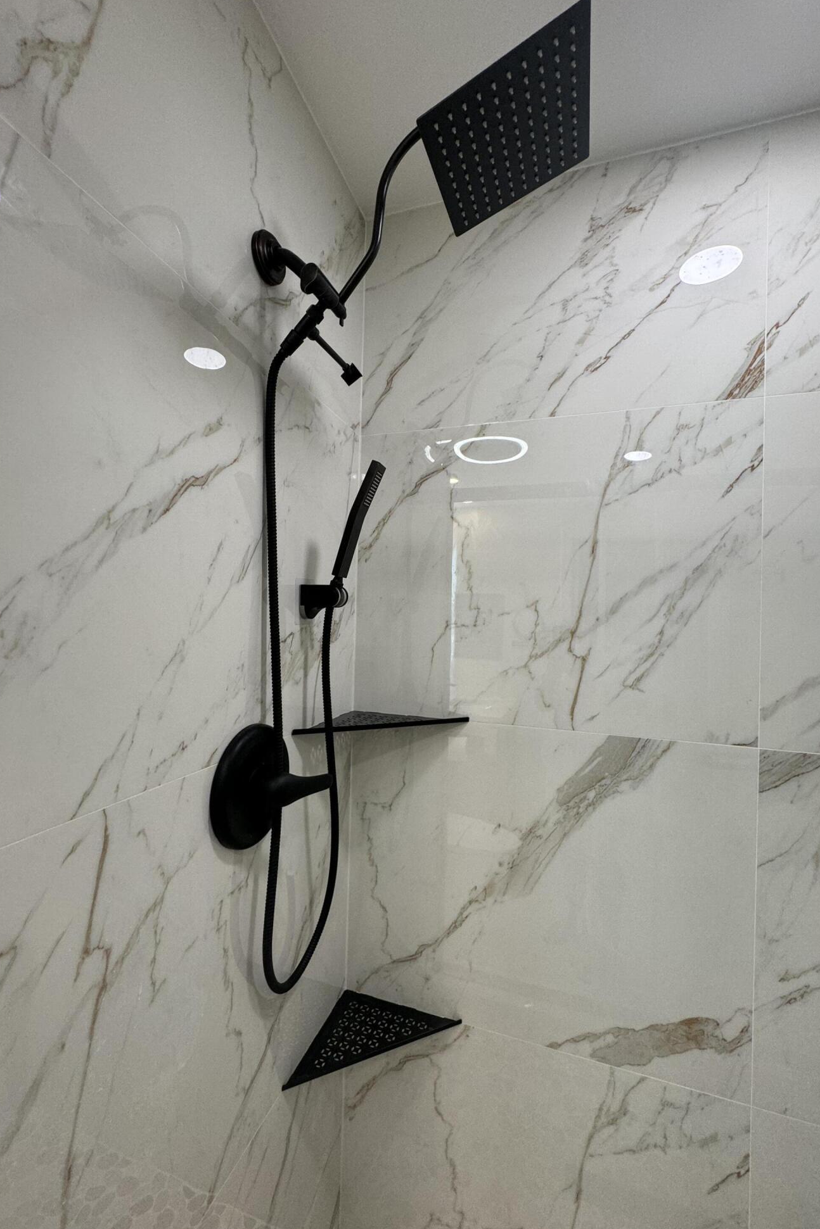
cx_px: 395
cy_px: 615
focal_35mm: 15
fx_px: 512
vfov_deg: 100.4
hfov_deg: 77.3
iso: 125
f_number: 2.2
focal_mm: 2.22
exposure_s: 1/120
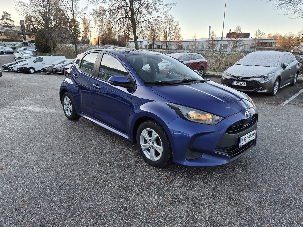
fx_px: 201
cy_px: 114
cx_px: 152
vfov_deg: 58.9
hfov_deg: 73.9
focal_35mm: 23
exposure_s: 1/930
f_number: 1.8
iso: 80
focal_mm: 5.4
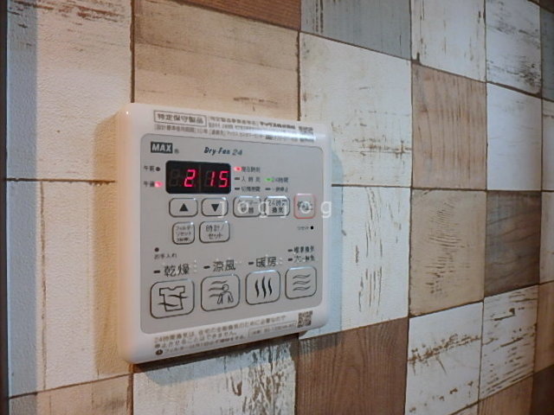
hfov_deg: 79.0
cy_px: 208
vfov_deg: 63.4
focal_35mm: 21
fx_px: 336
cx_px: 277
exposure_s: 1/30
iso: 200
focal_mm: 3.7
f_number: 3.5
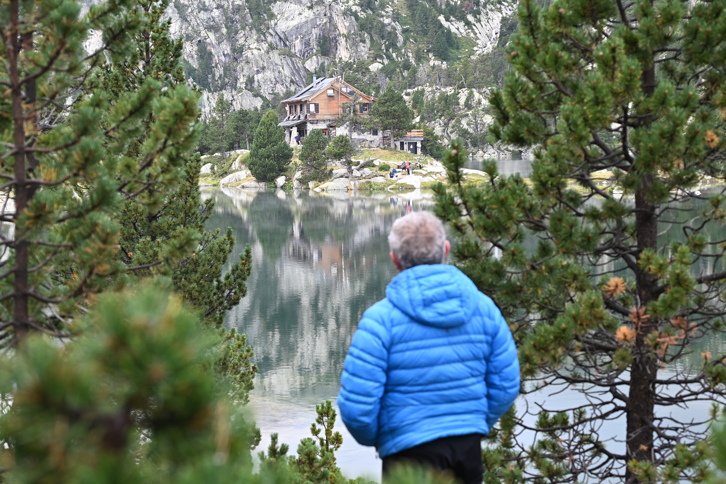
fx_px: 1291
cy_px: 242
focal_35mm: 64
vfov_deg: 21.2
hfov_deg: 31.4
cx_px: 363
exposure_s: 1/50
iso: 200
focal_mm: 43
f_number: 4
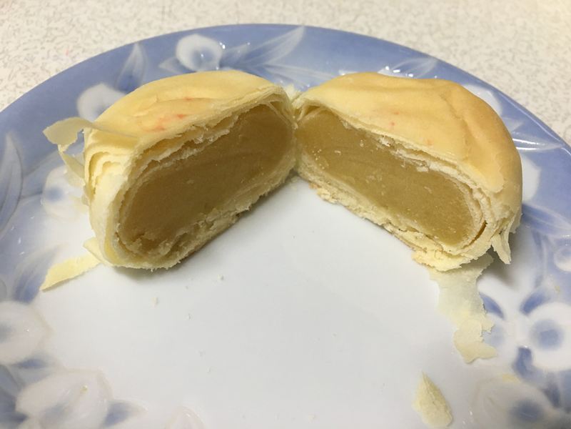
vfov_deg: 48.2
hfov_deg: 61.7
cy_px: 214
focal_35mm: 29
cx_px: 286
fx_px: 478
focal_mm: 4.15
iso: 40
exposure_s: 1/15
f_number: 2.2
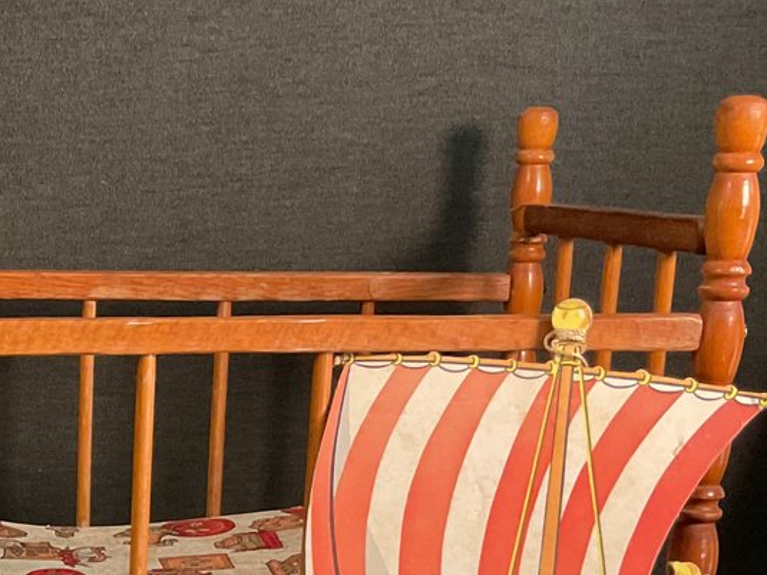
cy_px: 637
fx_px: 1816
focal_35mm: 82
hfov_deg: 22.4
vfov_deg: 17.4
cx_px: -87
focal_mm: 3
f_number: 1.8
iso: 250
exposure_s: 1/60
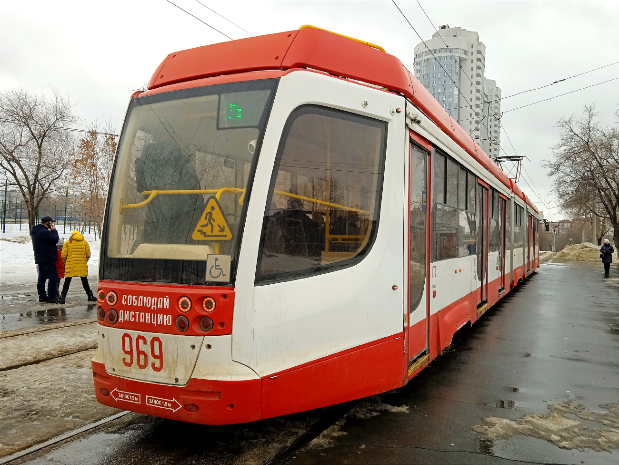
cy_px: 232
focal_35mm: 28
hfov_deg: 63.4
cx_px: 310
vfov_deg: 49.7
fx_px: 501
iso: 112
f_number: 2.2
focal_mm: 3.43
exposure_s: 1/591
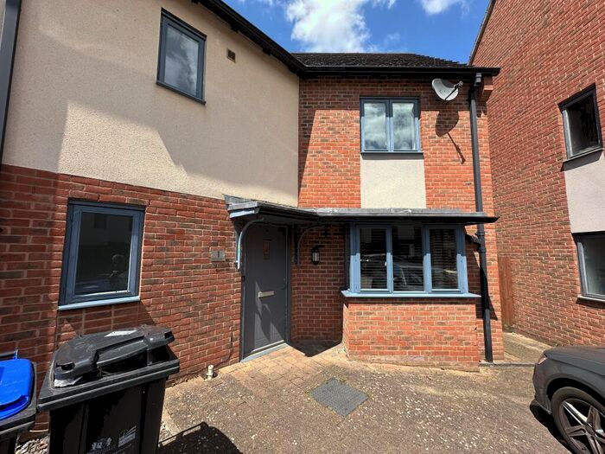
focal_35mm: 14
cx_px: 302
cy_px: 227
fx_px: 245
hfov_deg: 102.1
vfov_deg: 85.7
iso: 40
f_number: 2.2
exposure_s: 1/1195
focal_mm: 2.22
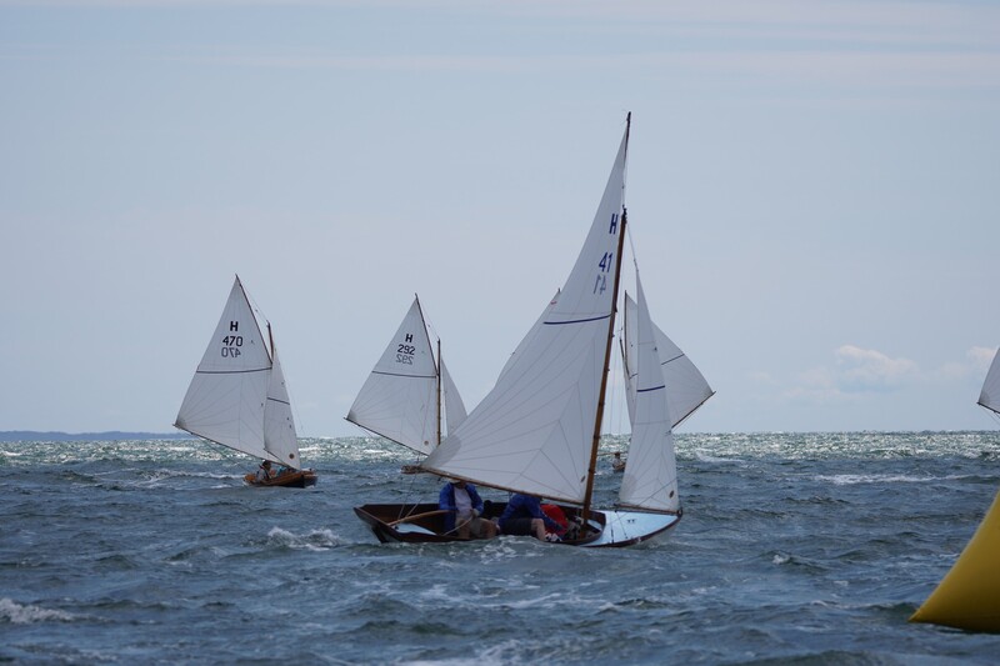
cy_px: 333
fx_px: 6248
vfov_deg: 6.1
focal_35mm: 225
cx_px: 500
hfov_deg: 9.2
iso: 100
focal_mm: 150
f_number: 5
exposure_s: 1/1250
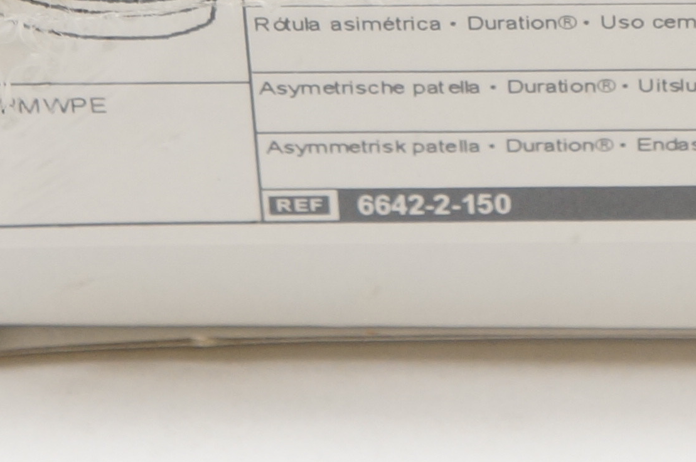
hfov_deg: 7.3
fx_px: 5388
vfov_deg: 4.8
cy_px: -490
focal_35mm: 279
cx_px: 831
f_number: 5.6
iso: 400
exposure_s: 1/60
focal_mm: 42
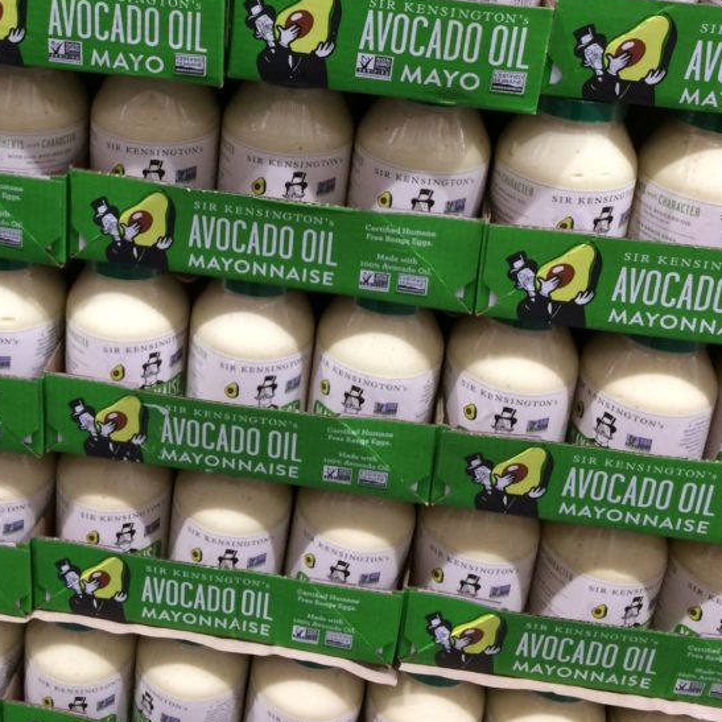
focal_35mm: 48
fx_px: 1133
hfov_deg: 35.0
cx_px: 246
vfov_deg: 33.2
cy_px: 51
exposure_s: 1/30
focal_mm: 4.15
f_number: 2.2
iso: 100
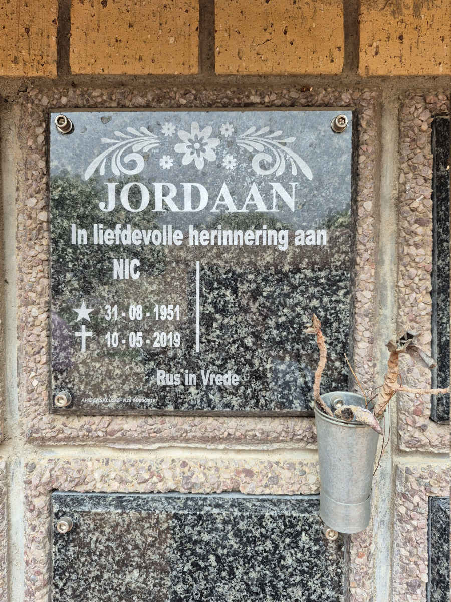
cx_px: 226
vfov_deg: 73.9
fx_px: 400
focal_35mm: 23
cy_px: 301
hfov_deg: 58.9
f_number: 1.8
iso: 100
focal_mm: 5.4
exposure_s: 1/180
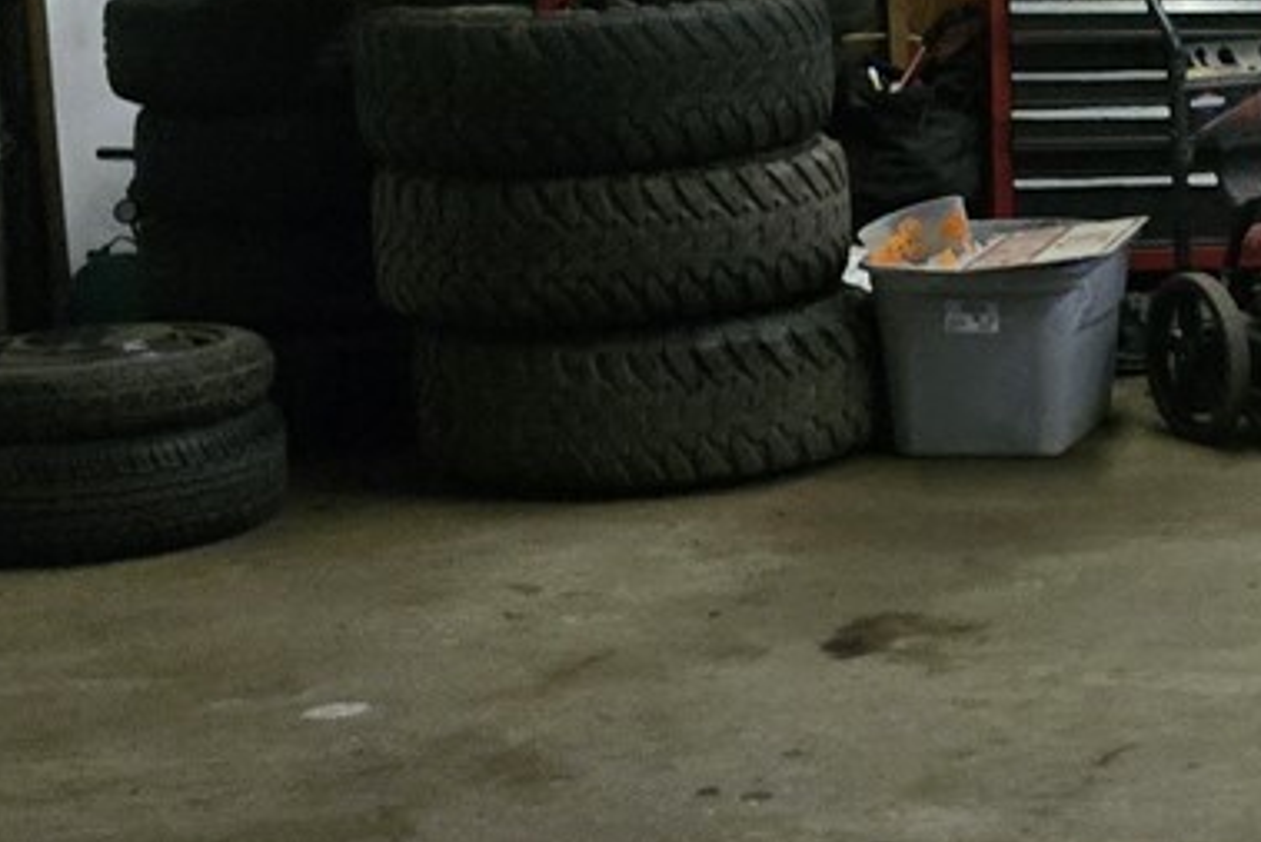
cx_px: 2040
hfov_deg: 17.5
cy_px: 166
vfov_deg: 13.5
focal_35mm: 101
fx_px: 3539
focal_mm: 6.3
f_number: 1.7
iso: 2000
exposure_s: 1/60
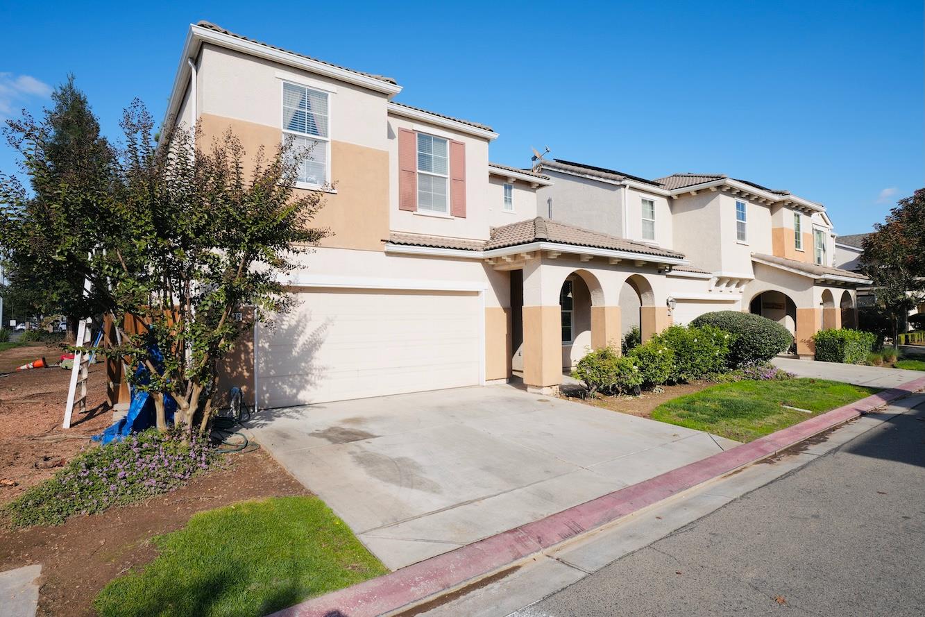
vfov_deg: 67.4
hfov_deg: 90.0
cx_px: 462
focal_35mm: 18
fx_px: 463
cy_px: 308
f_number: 8
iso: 100
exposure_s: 1/250
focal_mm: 12.5
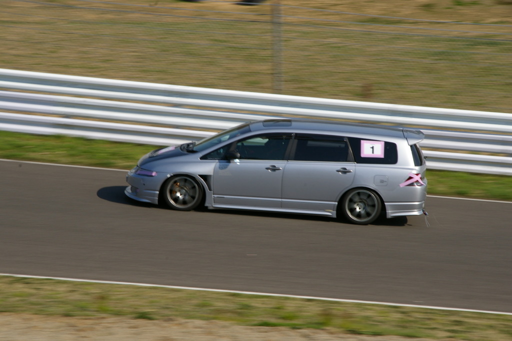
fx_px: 2772
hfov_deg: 10.6
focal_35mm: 195
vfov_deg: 7.0
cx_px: 256
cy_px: 170
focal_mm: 130
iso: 200
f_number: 16
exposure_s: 1/125
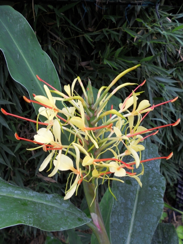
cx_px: 92
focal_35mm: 32
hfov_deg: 44.2
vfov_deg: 56.8
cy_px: 122
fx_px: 226
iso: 80
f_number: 3.5
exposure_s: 1/30
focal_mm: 5.8
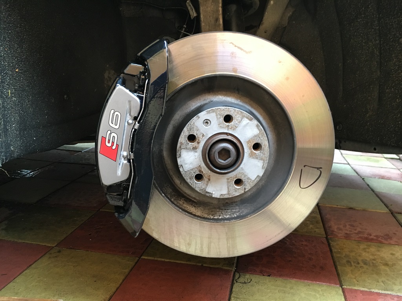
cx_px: 201
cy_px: 150
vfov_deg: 48.2
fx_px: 337
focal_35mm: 29
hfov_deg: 61.7
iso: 200
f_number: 2.2
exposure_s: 1/20
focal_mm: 4.15
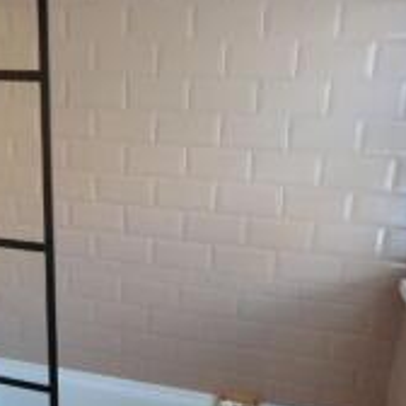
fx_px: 478
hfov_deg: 45.7
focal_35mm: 36
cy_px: 260
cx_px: 155
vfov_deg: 45.6
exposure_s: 1/4
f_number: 8
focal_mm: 10
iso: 400
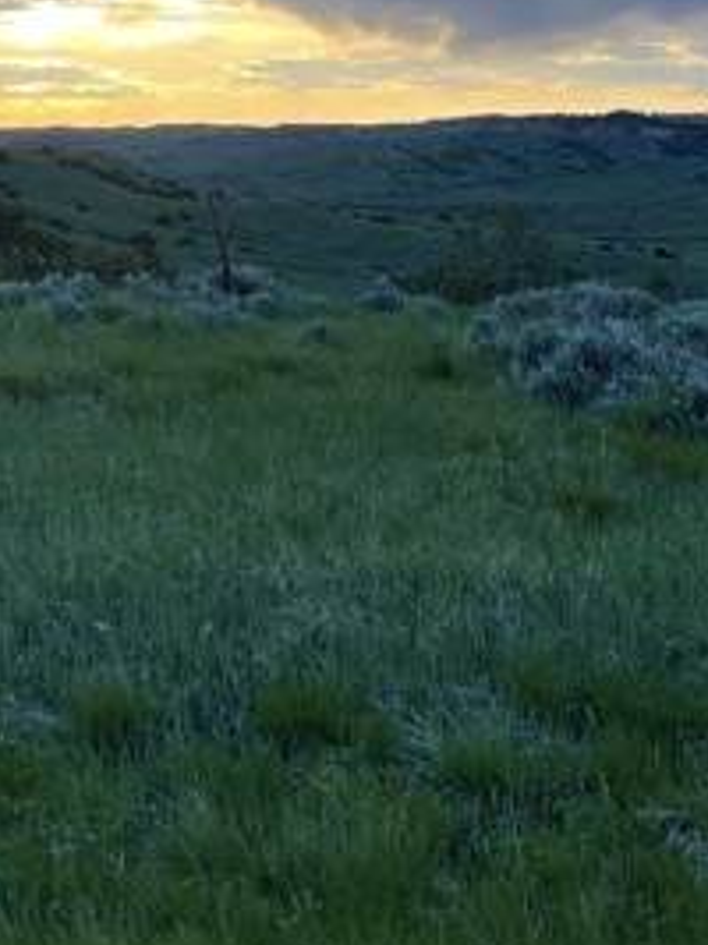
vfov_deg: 26.0
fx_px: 1965
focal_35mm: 72
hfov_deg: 20.2
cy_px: 60
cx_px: 156
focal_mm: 5.1
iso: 32
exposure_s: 1/1087
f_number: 1.6
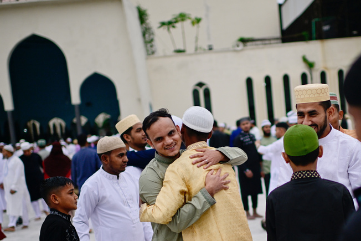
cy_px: 174
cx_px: 249
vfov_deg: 24.4
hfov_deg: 35.8
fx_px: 552
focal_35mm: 55
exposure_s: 1/3200
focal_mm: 35
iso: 400
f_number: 1.4
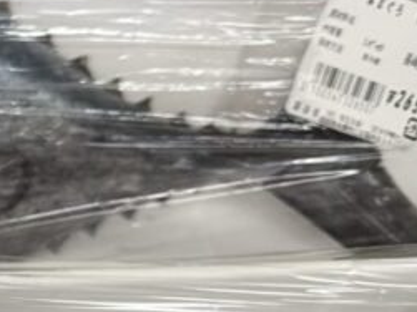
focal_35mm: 102
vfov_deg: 14.4
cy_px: 241
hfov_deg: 15.3
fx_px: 1228
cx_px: -433
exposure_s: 1/120
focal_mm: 6.76
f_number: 1.78
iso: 160
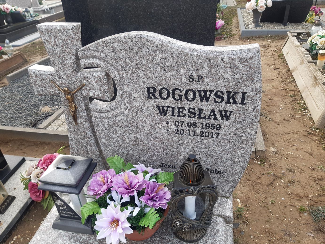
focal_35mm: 26
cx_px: 162
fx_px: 244
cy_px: 122
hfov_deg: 67.3
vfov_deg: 53.1
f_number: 1.7
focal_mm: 3.92
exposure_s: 1/308
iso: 40
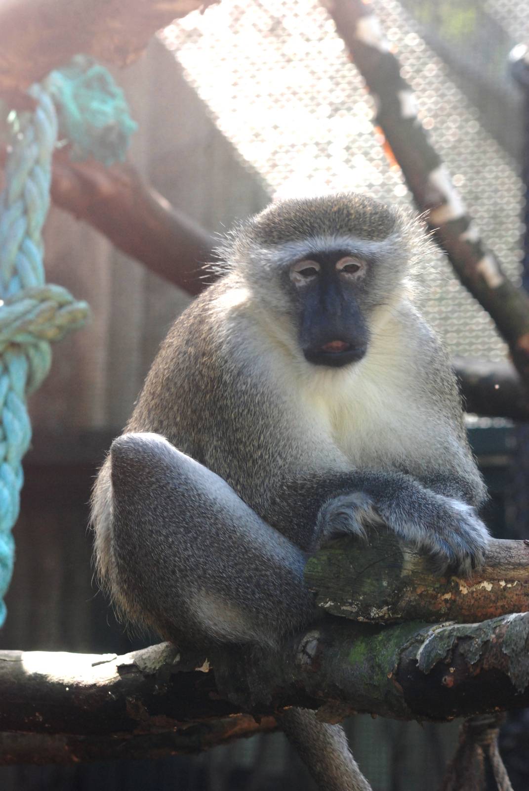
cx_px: 264
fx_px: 3297
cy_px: 396
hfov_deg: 9.2
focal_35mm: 150
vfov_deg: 13.7
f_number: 8
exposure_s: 1/160
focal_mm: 100
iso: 1000
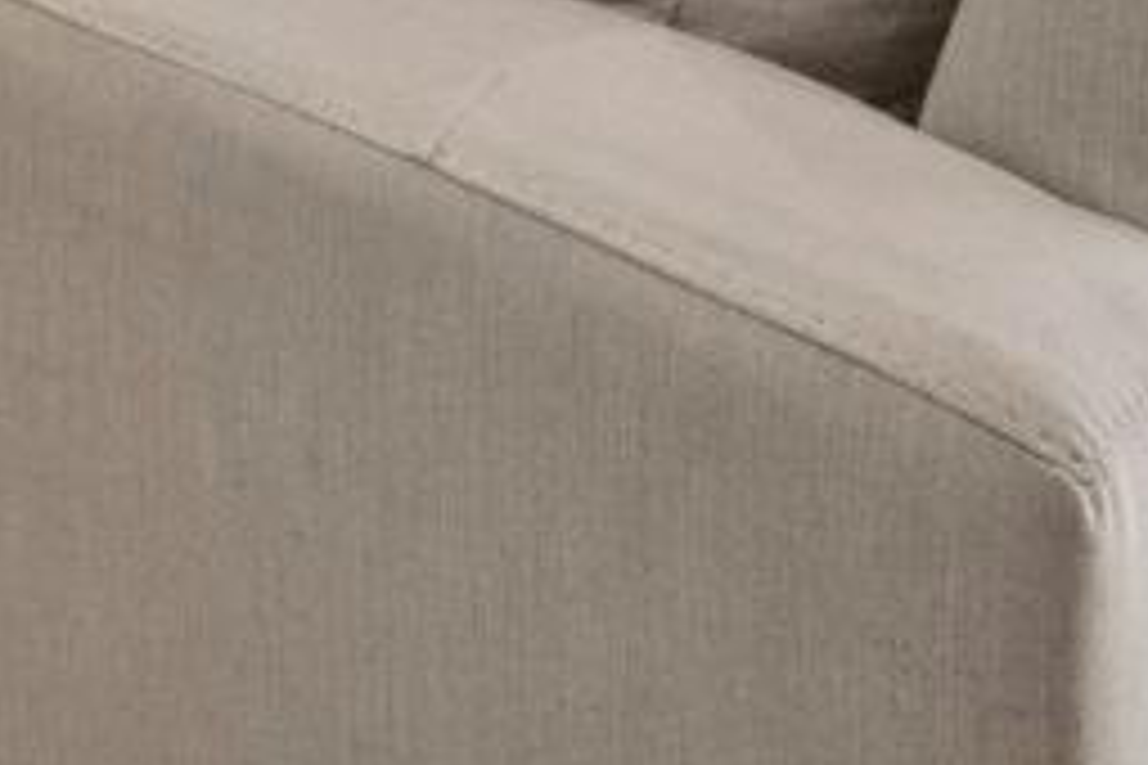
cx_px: -806
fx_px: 3189
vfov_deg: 10.4
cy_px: -1433
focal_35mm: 100
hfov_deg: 17.3
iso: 6400
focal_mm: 17
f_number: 8
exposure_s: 1/15
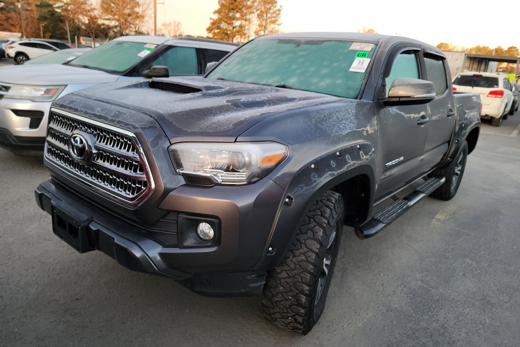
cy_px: 174
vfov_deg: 51.3
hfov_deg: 71.5
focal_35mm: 25
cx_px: 260
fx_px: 361
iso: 77
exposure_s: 1/59
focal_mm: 6.7
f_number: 1.8
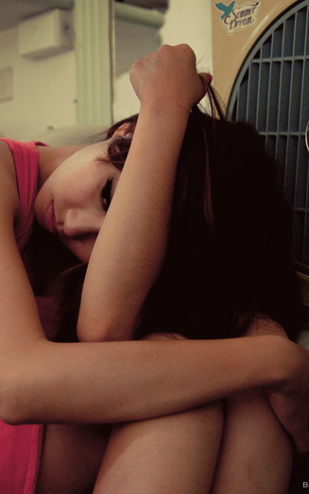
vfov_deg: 30.3
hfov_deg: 19.1
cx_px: 70
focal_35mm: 68
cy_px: 250
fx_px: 913
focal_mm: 29
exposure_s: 1/8
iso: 200
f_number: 2.8
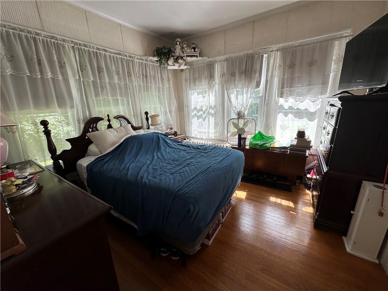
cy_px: 146
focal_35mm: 14
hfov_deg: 102.1
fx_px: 157
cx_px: 194
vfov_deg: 85.7
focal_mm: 2.22
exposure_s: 1/121
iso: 40
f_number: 2.2
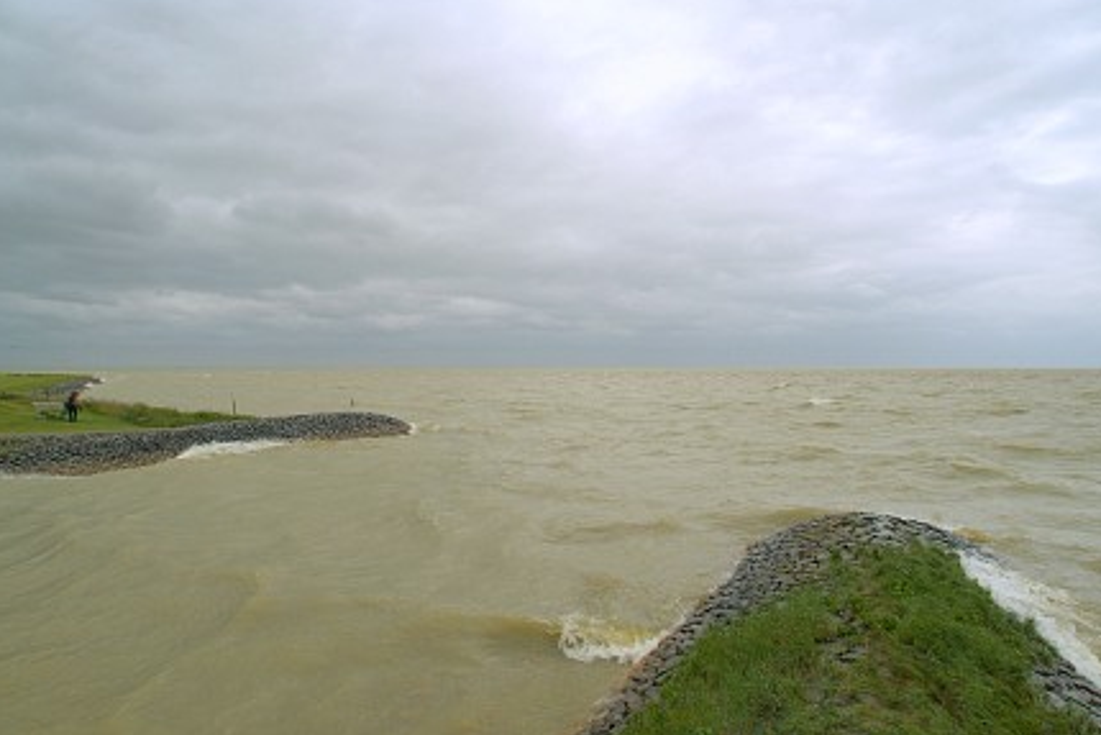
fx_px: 673
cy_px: 368
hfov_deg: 78.6
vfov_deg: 57.3
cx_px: 545
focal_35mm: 22
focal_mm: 14
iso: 200
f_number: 5.6
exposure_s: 1/1000
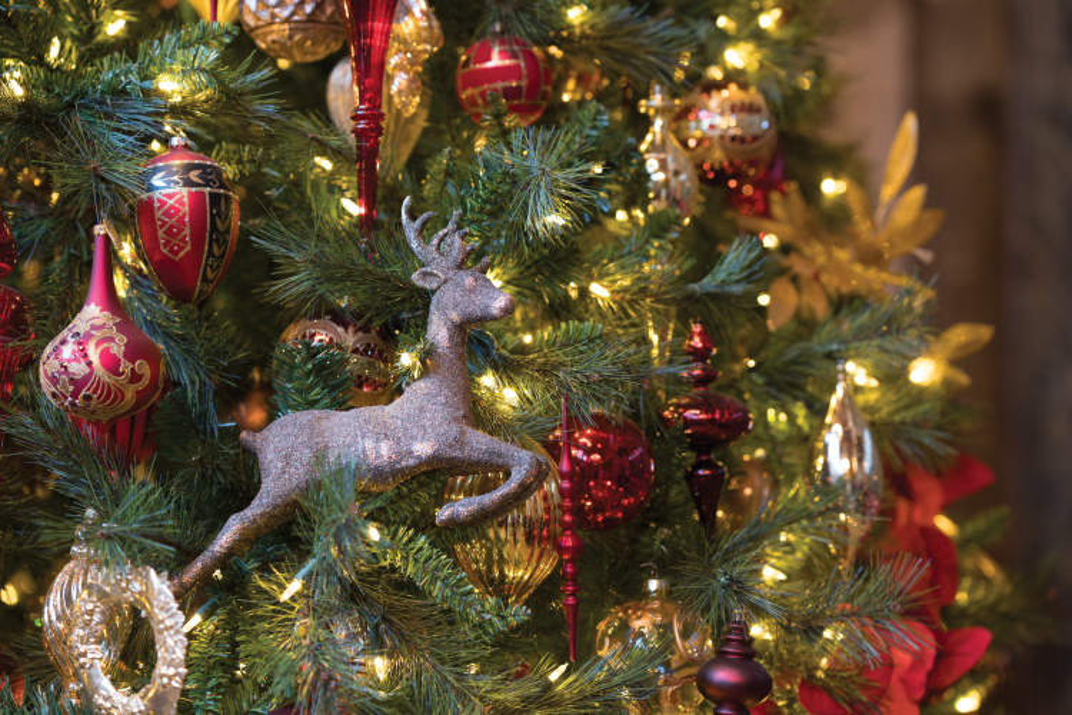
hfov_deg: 23.9
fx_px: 2531
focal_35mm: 85
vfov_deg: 16.1
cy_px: 358
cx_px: 536
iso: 320
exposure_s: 1/6
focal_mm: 85
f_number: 2.2
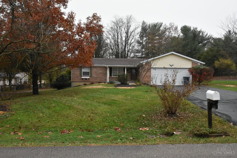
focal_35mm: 30
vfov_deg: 43.6
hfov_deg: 61.9
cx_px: 118
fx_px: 197
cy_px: 79
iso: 6400
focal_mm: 20
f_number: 13
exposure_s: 1/640
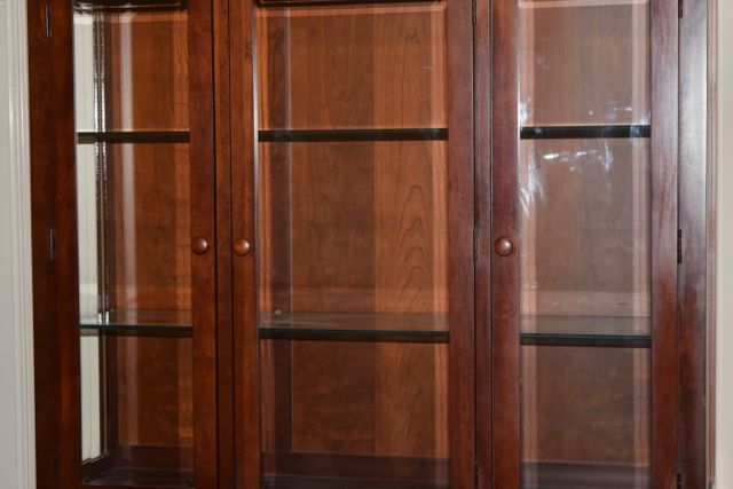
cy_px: 244
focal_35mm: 82
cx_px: 366
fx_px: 1680
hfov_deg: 24.6
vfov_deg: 16.6
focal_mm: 55
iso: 800
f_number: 5.6
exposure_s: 1/125
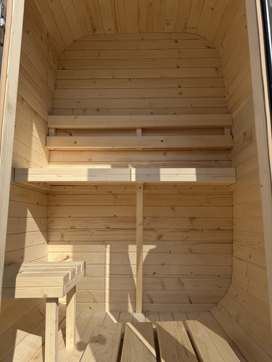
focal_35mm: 24
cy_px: 181
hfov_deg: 56.8
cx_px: 136
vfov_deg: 71.6
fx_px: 251
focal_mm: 6.76
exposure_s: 1/5319
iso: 80
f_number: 1.78
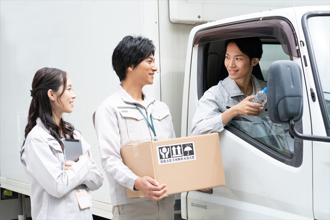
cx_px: 165
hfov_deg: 23.9
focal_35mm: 85
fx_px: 779
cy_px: 110
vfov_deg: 16.1
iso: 200
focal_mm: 85
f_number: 5.6
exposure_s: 1/250
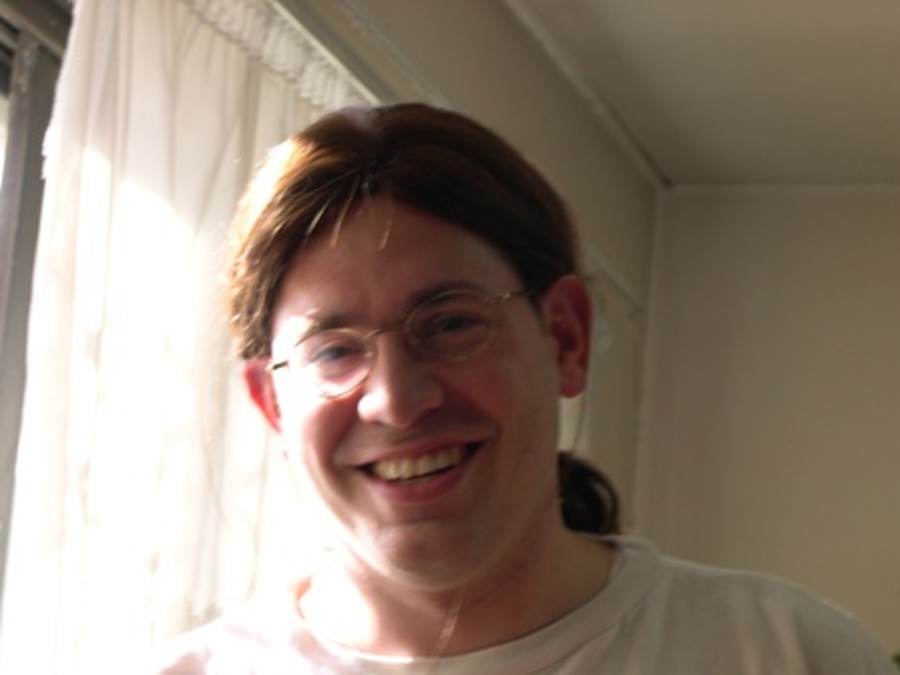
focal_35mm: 114
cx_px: 450
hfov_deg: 17.3
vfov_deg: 13.0
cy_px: 338
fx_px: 2964
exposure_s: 1/35.4
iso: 100
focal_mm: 24
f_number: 4.9
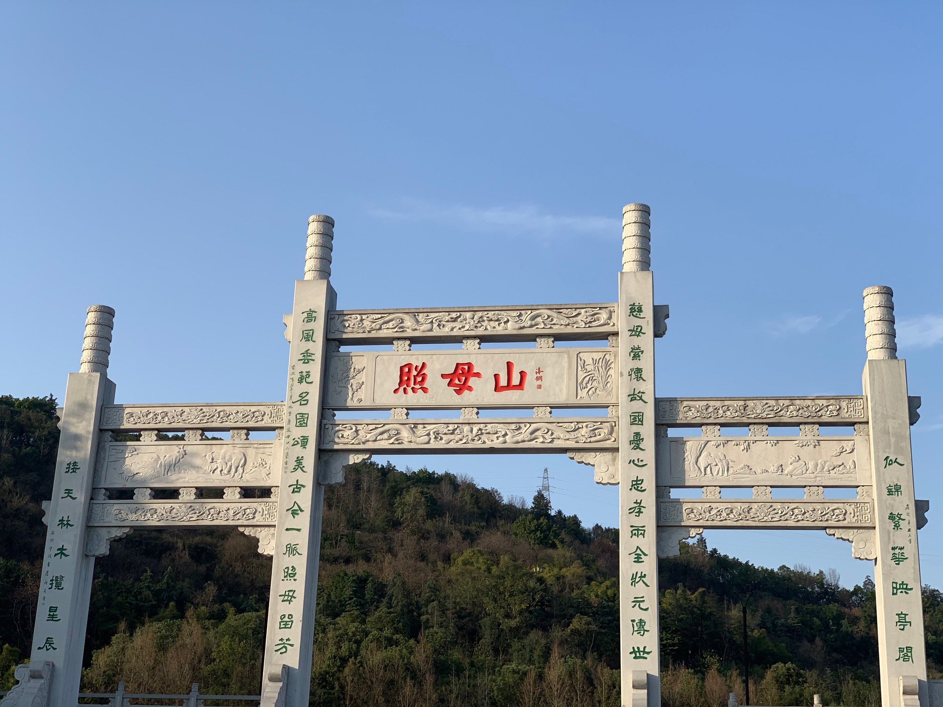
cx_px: 472
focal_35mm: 52
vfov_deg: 28.0
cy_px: 354
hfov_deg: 36.8
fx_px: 1417
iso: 16
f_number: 2.4
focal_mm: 6
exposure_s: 1/786
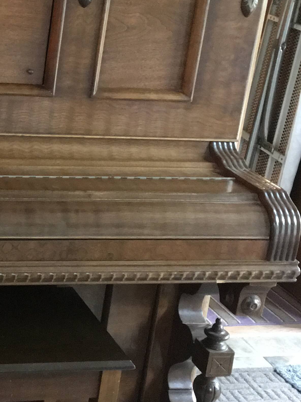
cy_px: 105
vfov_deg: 26.0
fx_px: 858
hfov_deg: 18.7
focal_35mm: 74
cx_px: -75
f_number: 2.2
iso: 320
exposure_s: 1/15
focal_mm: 4.15
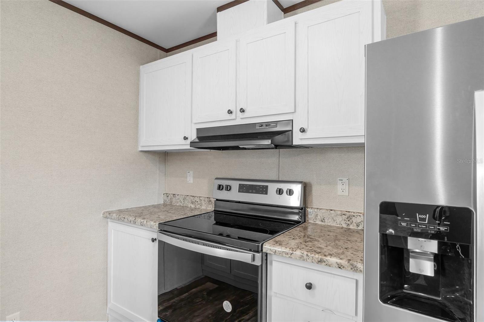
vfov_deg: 63.2
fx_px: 262
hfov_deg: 85.4
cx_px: 242
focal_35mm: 20
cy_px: 161
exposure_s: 1/1.67
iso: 320
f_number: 8
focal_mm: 13
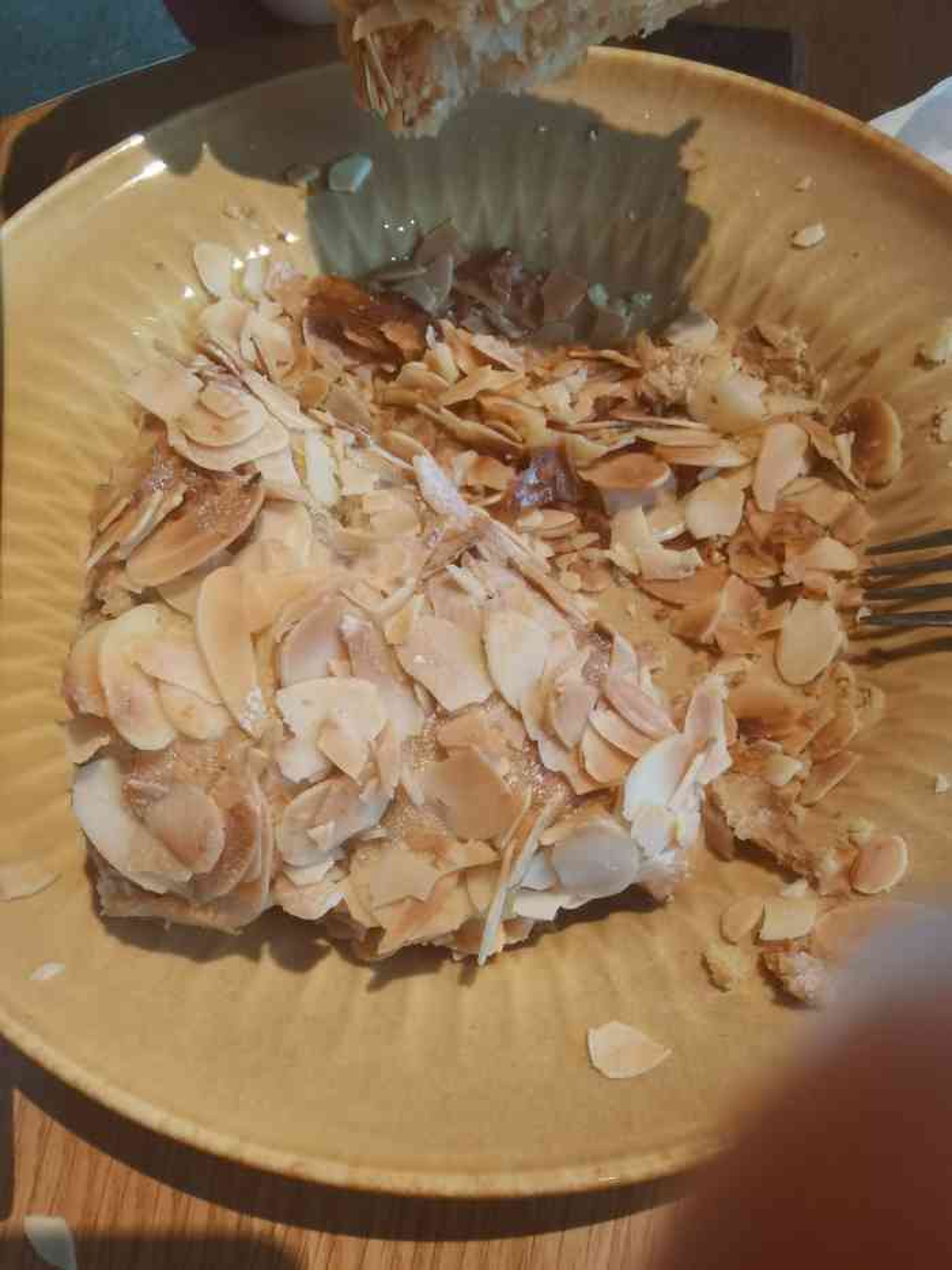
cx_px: 476
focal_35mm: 26
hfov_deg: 53.1
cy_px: 635
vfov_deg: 67.3
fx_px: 953
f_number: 2.2
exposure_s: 1/100
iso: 80
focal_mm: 2.26
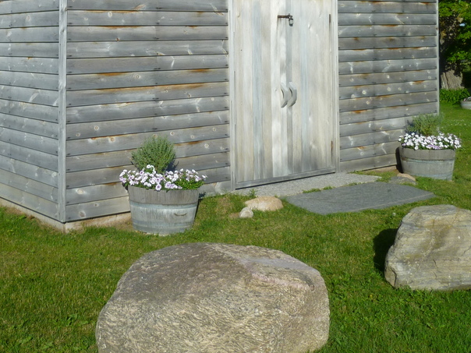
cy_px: 19
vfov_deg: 26.4
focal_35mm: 53
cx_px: 137
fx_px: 721
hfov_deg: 35.6
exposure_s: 1/1000
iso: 80
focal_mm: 4.5
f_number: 3.3
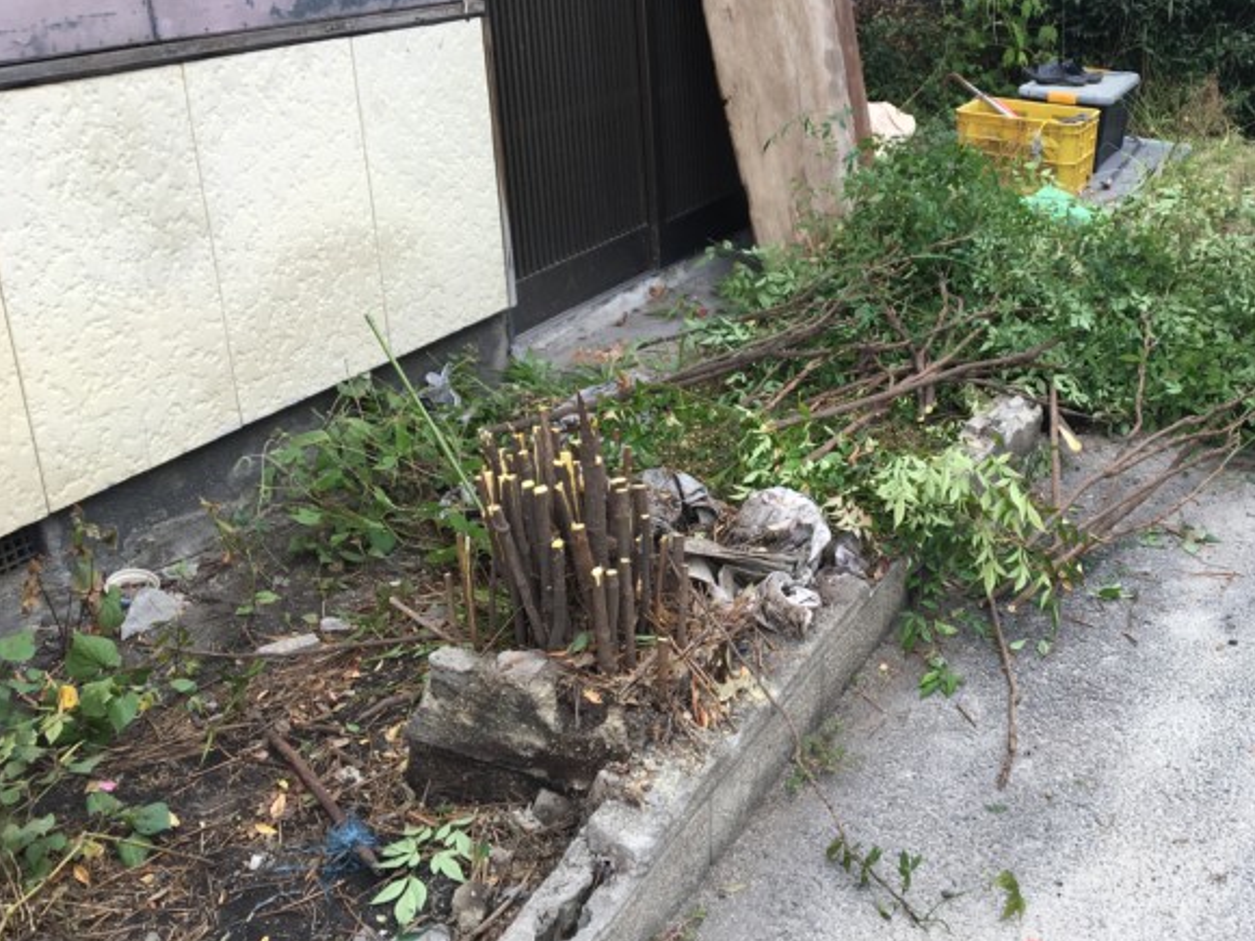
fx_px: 1450
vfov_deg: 35.9
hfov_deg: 46.0
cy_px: 389
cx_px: 844
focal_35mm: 40
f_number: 2.2
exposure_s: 1/216
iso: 25
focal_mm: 4.15
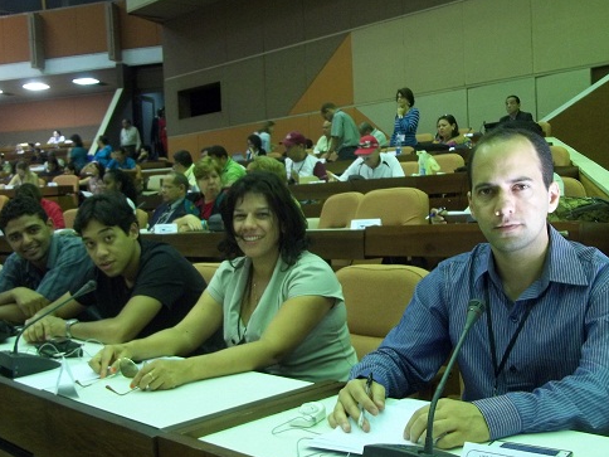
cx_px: 264
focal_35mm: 41
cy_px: 260
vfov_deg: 35.1
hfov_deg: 45.7
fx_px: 721
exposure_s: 1/10
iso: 160
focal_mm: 5.7
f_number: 2.9
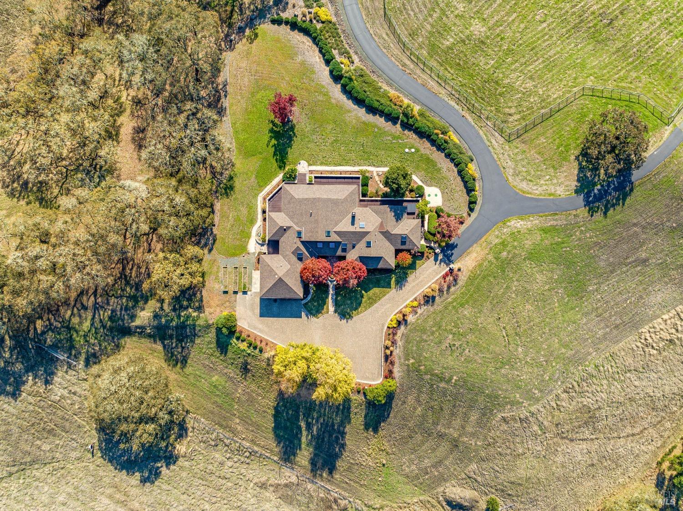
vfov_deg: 56.8
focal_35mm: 24
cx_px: 342
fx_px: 473
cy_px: 256
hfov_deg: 71.6
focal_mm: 12.29
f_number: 2.8
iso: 100
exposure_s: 1/500
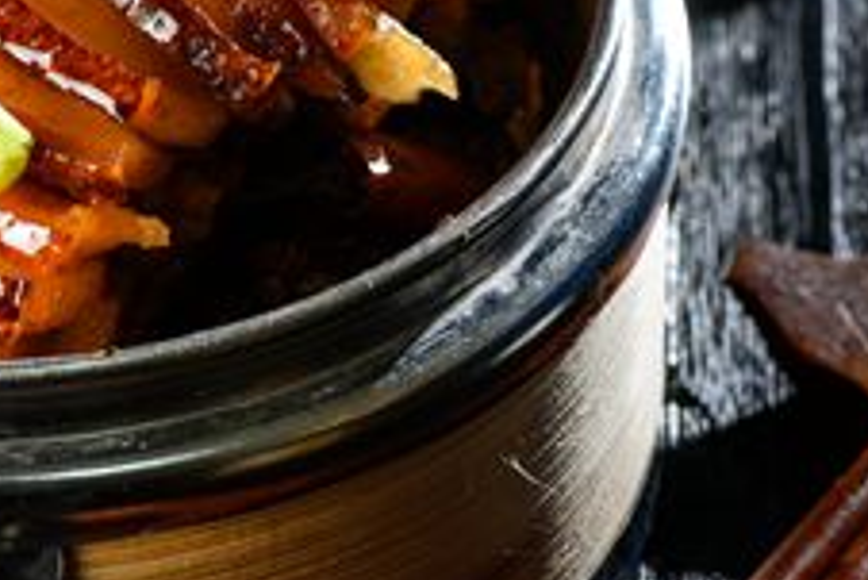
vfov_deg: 3.7
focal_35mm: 372
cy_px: 0
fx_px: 8975
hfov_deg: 5.5
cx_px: -123
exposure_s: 1/160
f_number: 10
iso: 100
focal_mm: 105
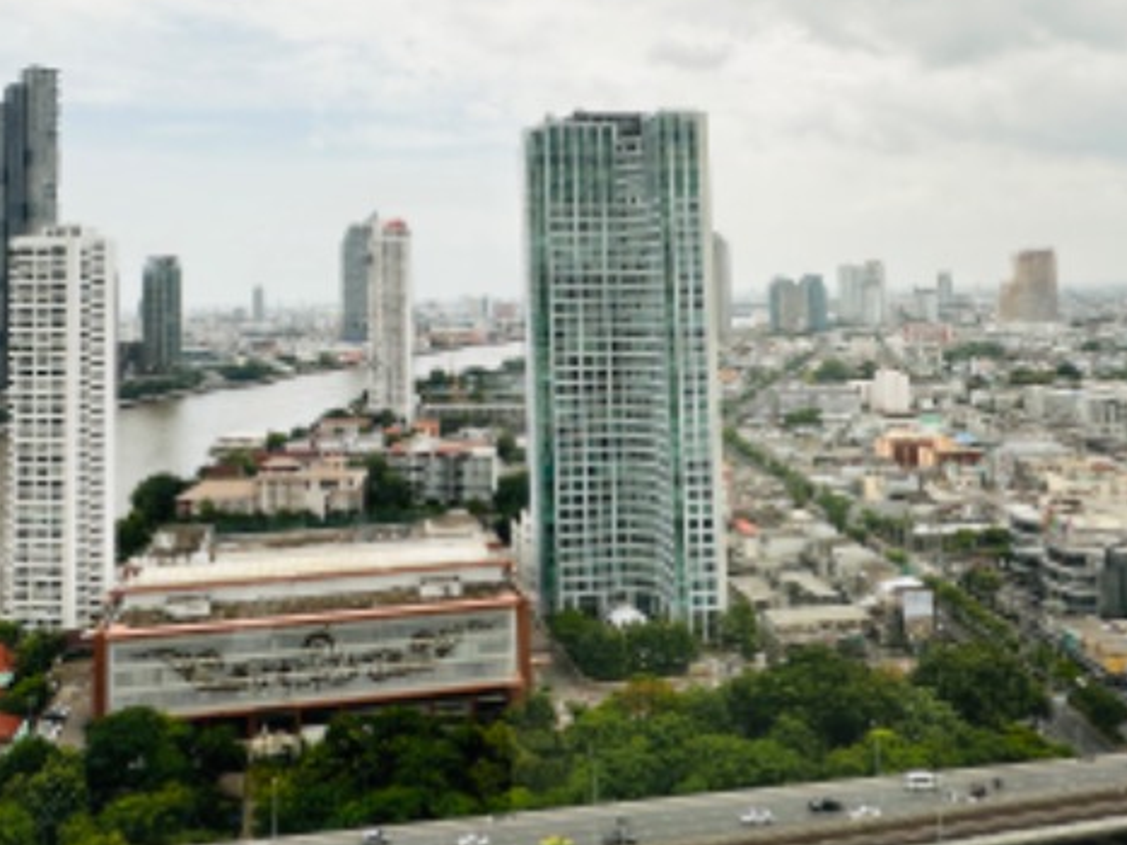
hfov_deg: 59.8
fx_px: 976
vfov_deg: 45.2
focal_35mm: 30
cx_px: 487
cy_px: 212
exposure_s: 1/1208
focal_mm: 2.22
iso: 50
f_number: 2.2
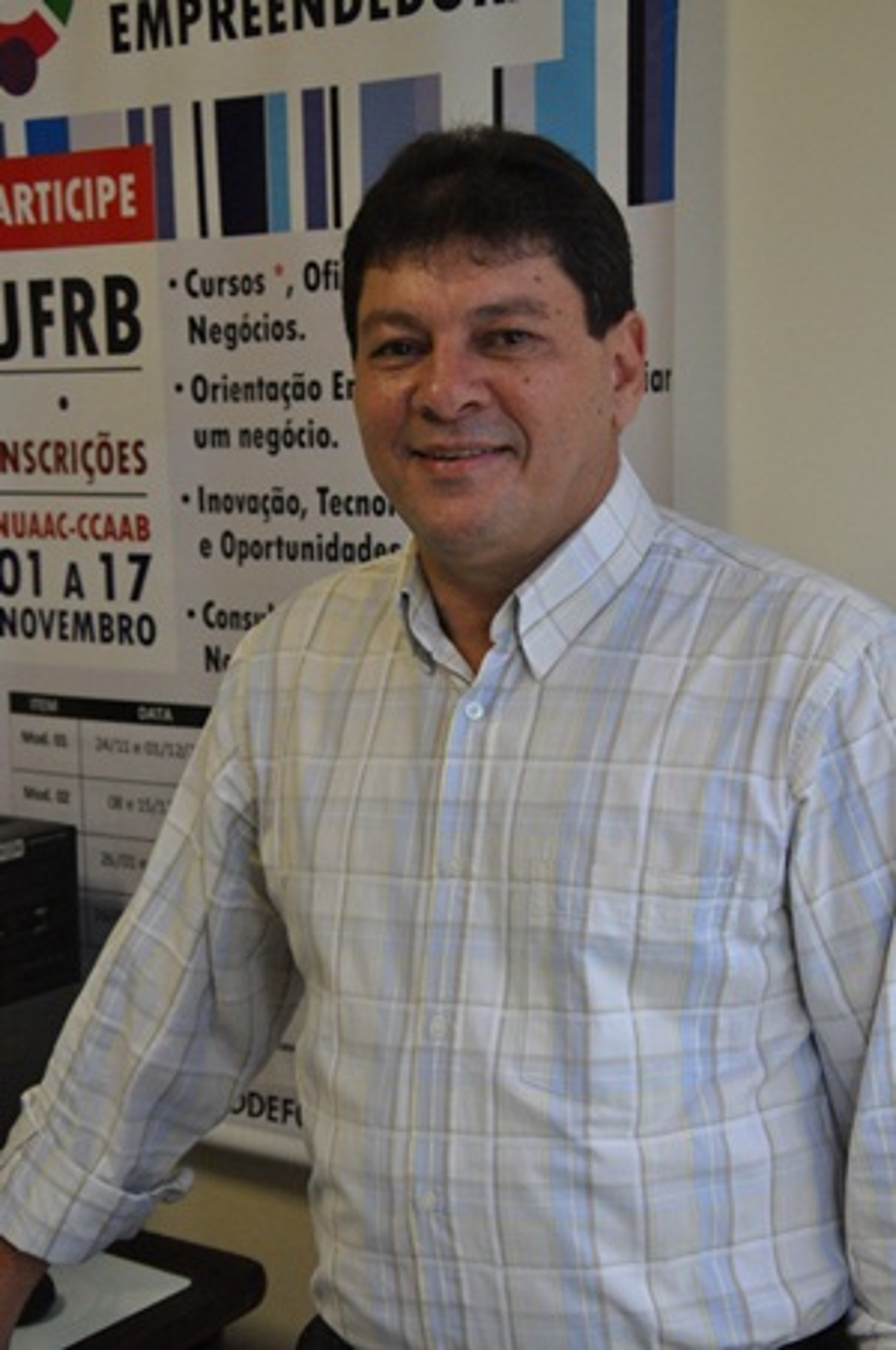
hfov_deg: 22.6
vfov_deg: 33.4
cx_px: 448
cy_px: 675
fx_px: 2247
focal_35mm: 60
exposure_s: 1/80
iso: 2000
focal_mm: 40
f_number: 9
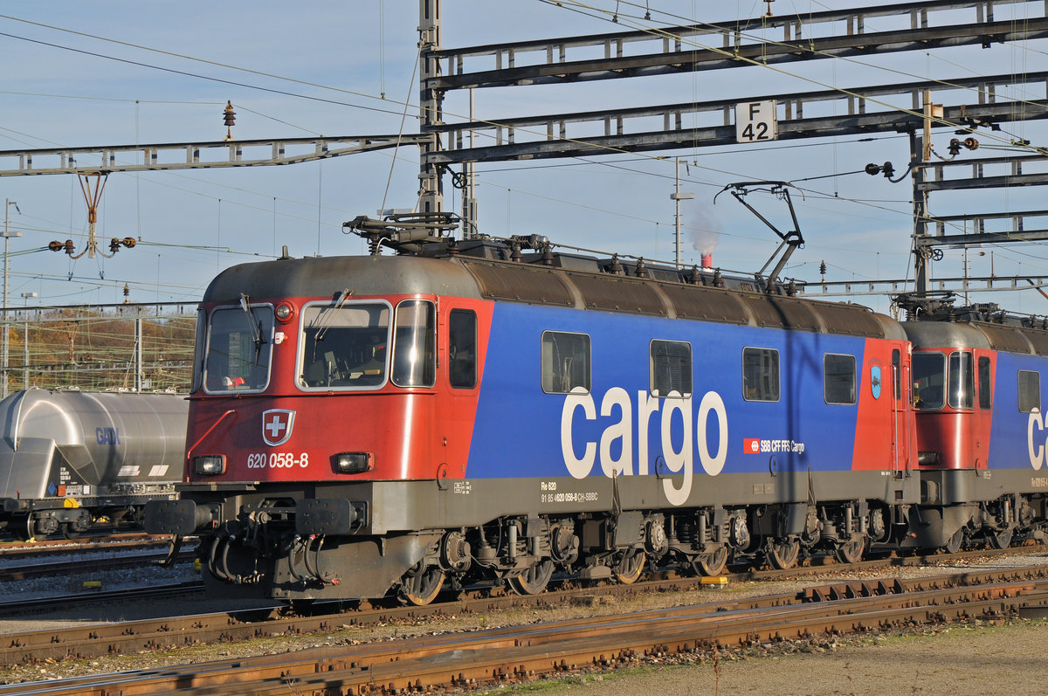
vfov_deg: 13.0
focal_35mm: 105
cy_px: 348
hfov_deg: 19.5
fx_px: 3053
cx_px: 524
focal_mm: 70
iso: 250
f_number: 7.1
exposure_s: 1/800
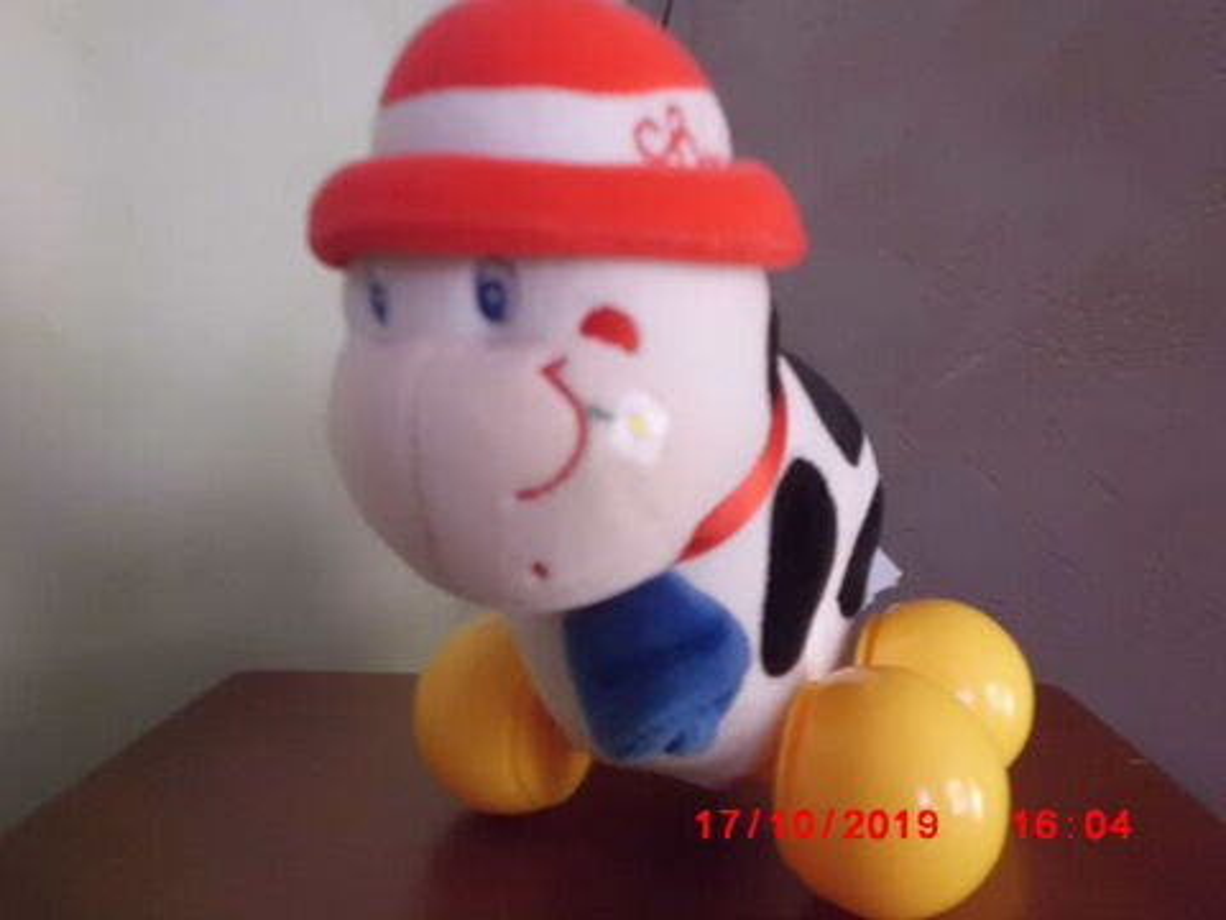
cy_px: 460
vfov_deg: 53.1
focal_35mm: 26
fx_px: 921
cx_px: 613
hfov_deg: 67.3
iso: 800
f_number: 3.2
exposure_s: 1/10
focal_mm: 4.6
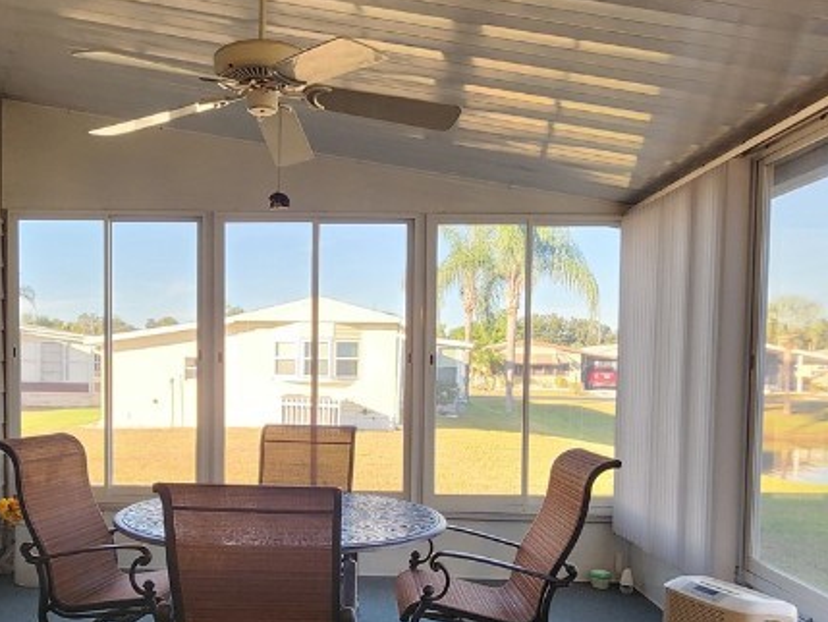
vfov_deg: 45.0
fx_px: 742
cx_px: 336
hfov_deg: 57.9
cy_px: 396
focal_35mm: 31
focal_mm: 2.2
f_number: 2.2
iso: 160
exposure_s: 1/60
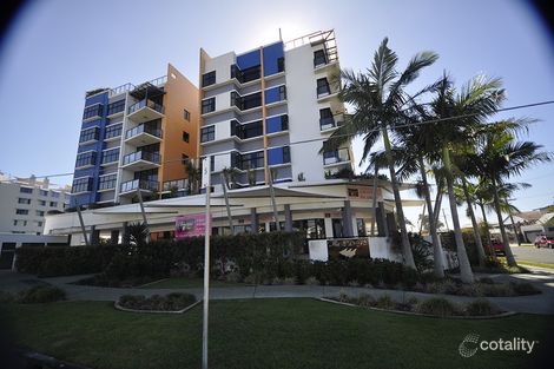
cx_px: 277
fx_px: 231
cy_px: 184
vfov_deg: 77.3
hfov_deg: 100.4
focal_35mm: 15
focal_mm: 10
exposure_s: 1/200
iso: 200
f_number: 4
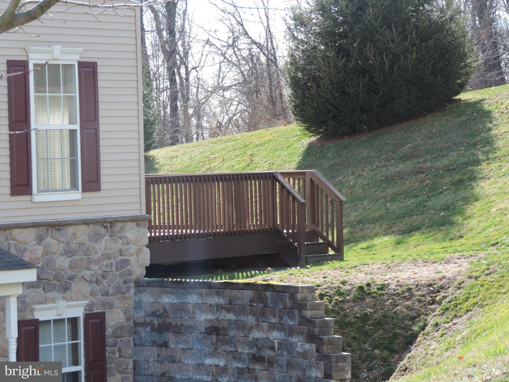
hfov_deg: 13.6
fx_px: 2132
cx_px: 254
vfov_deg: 10.2
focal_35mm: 145
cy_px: 191
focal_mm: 25.8
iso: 80
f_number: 4.4
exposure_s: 1/125
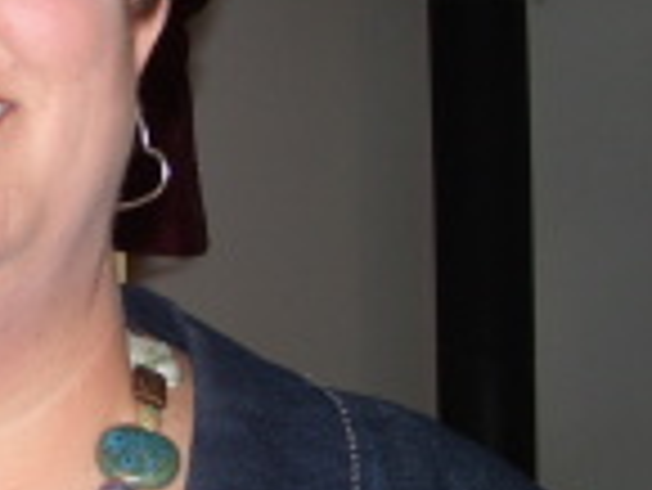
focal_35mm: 118
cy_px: 119
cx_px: -117
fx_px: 2224
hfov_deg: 16.1
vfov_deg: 12.5
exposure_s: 1/30
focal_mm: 7.8
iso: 50
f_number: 2.8
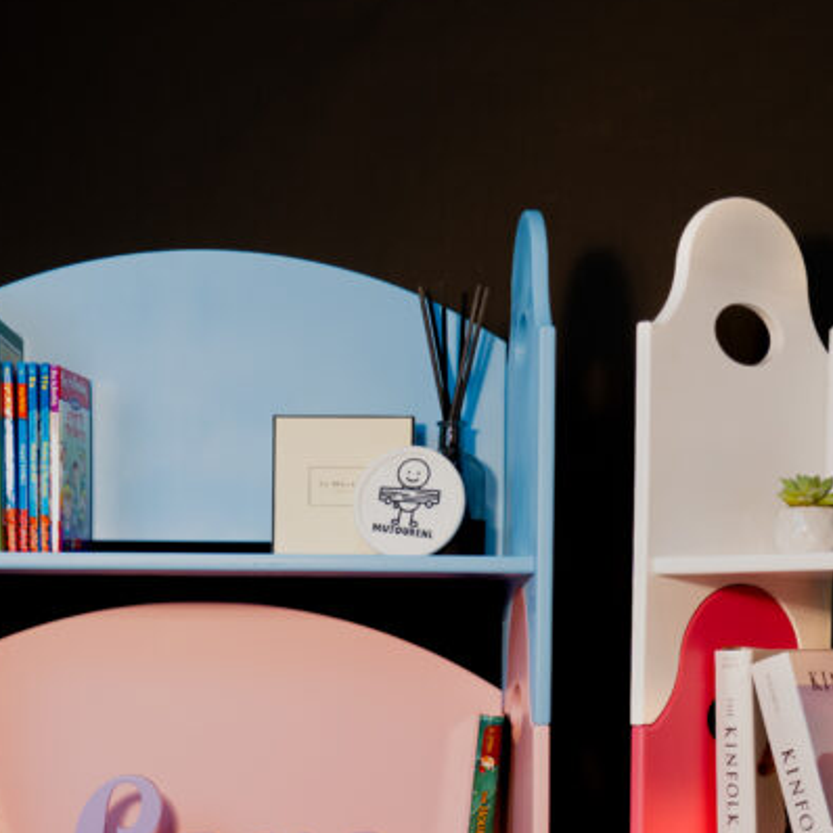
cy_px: 776
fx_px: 1987
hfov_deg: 23.6
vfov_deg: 23.0
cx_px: 345
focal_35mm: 73
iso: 800
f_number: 4
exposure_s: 1/125
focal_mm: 38
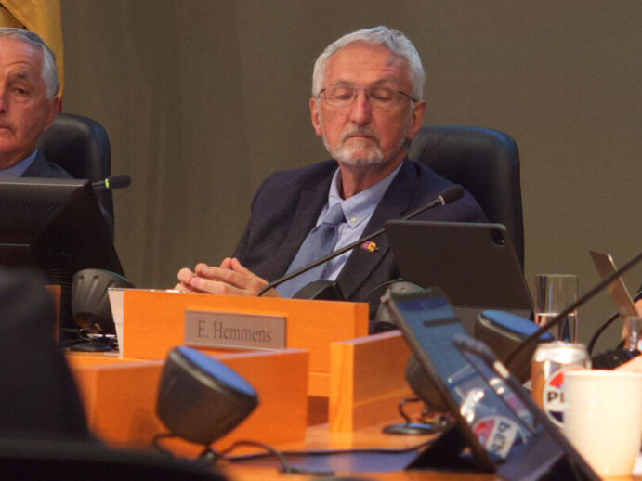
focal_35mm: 123
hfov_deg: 16.0
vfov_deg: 12.0
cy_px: 169
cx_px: 305
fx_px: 2281
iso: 800
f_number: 2.8
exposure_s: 1/200
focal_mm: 40
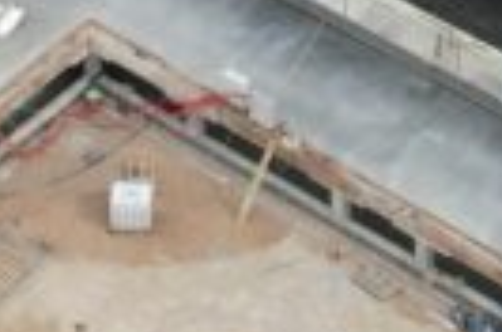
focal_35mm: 170
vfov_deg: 7.7
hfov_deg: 12.1
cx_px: 408
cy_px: -315
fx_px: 2365
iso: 110
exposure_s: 1/800
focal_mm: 8.38
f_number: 2.8
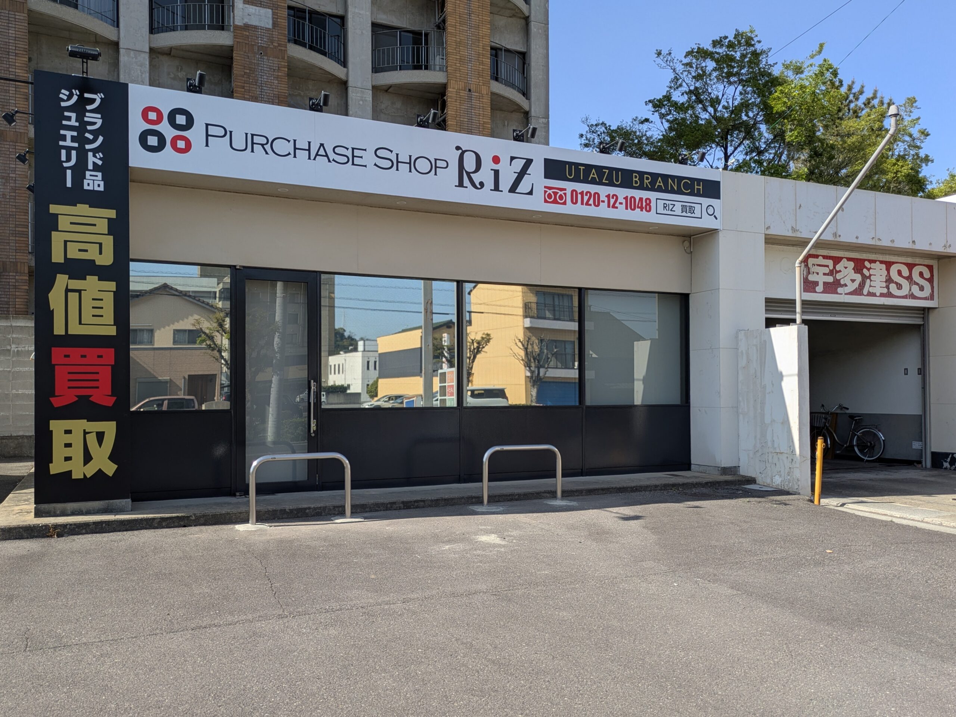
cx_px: 478
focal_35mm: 25
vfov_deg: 54.9
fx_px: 691
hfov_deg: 69.4
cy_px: 358
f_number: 1.89
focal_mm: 5.43
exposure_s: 1/1449
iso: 47
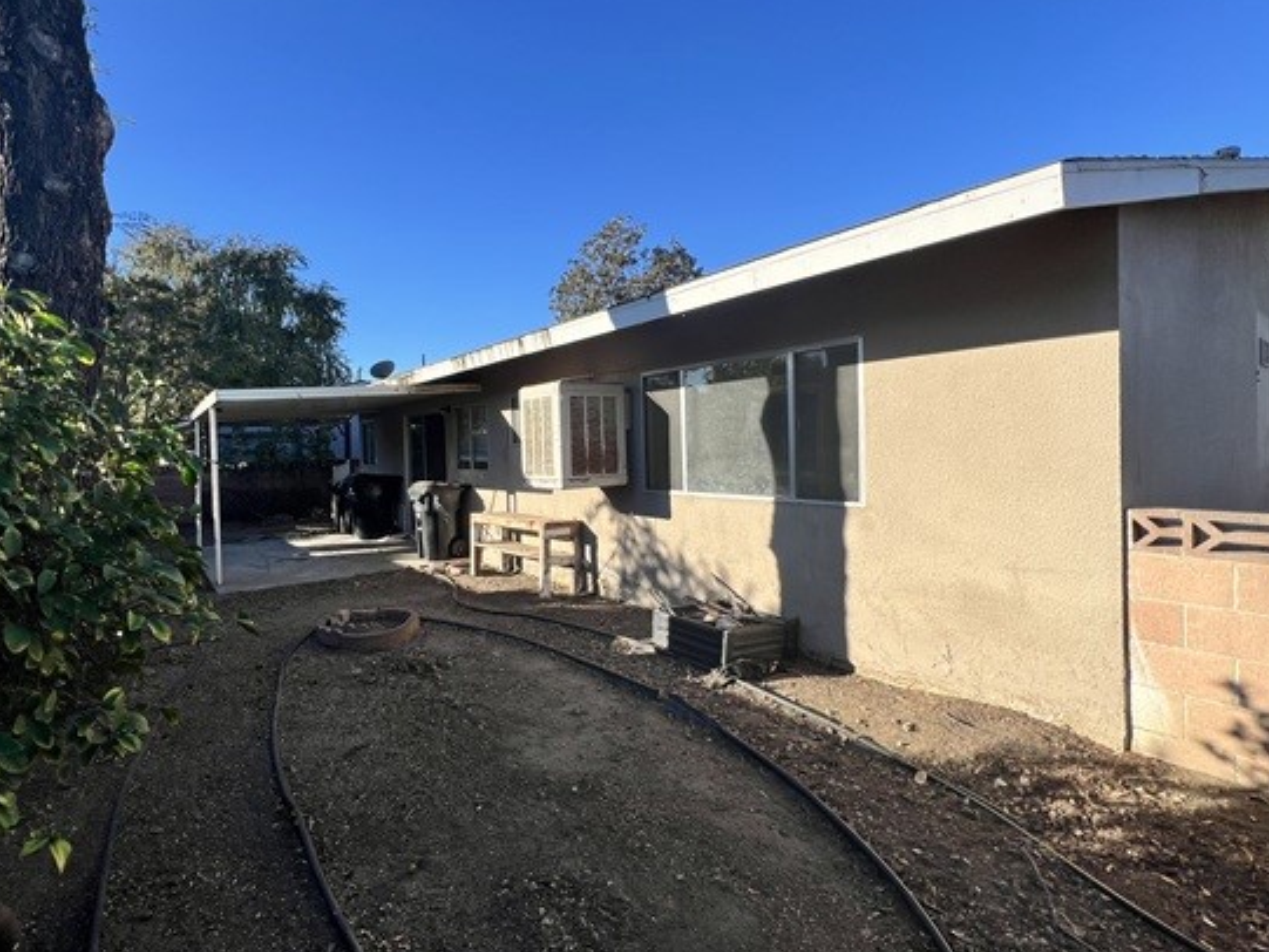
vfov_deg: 78.1
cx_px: 579
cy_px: 457
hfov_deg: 94.3
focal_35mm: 16
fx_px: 587
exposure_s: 1/1054
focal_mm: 1.57
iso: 32
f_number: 1.8
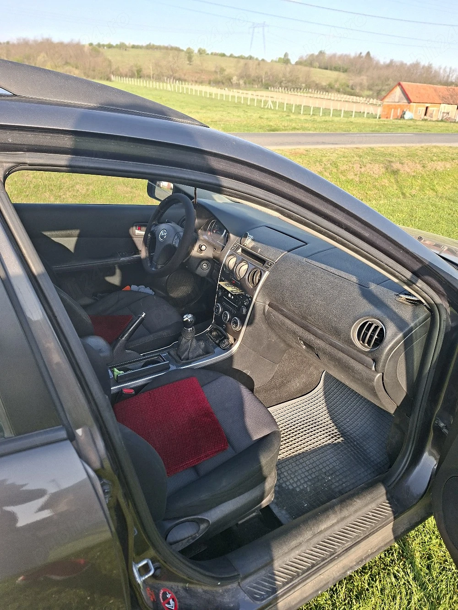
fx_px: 406
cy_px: 305
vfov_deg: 73.9
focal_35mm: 23
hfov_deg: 58.9
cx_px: 229
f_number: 1.8
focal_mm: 5.54
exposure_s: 1/625
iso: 50
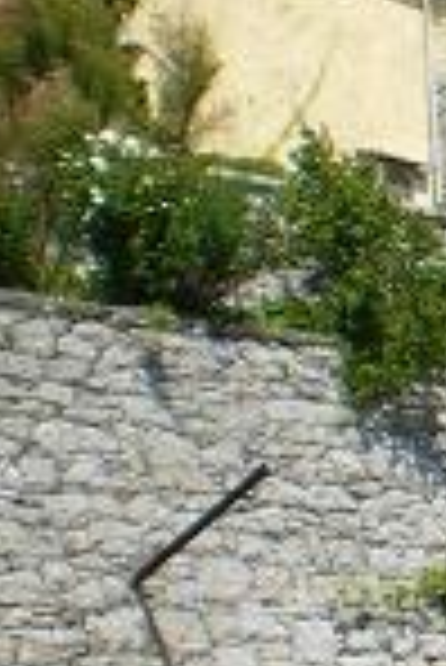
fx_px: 2614
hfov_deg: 8.7
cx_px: 1113
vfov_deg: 14.5
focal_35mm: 141
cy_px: 508
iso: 64
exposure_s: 1/320
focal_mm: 6.3
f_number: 4.6
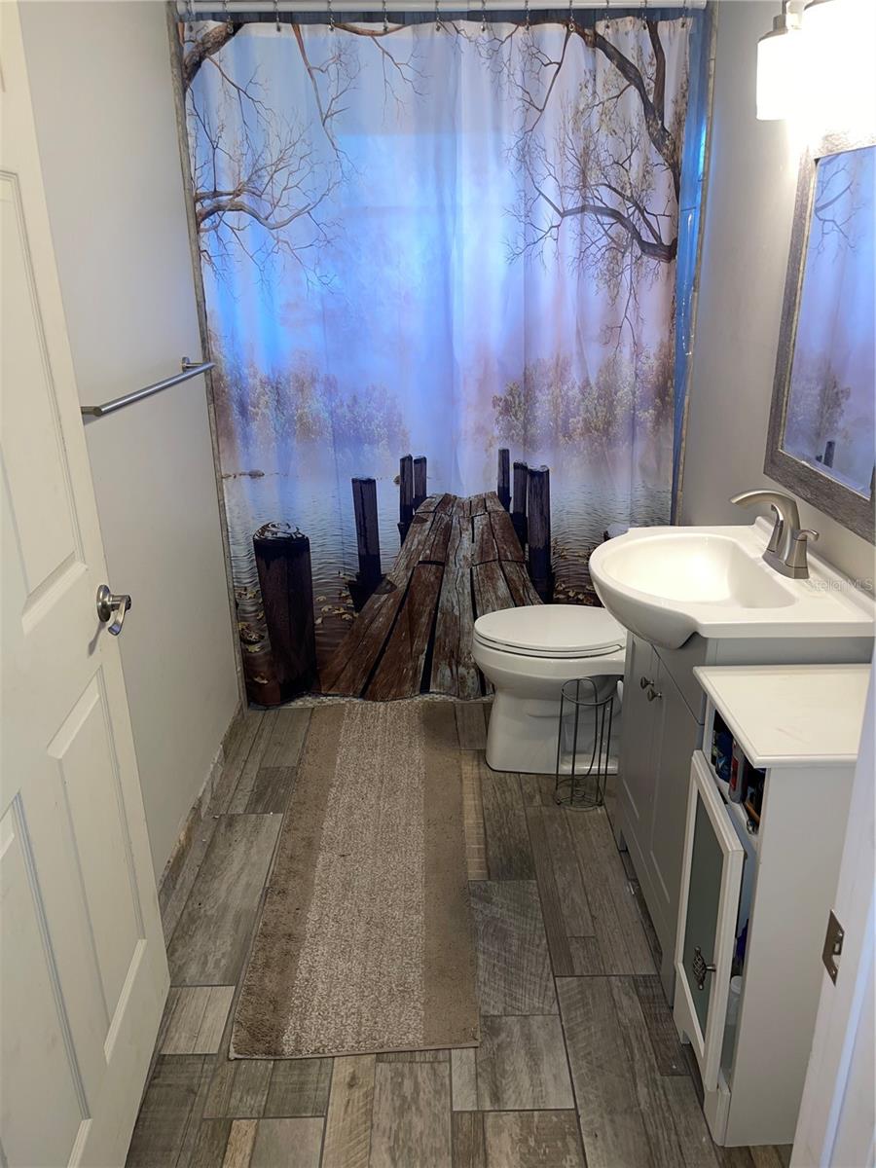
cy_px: 584
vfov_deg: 67.3
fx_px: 877
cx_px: 438
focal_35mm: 26
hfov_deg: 53.1
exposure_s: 1/25
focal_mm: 5.1
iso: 40
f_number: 1.6
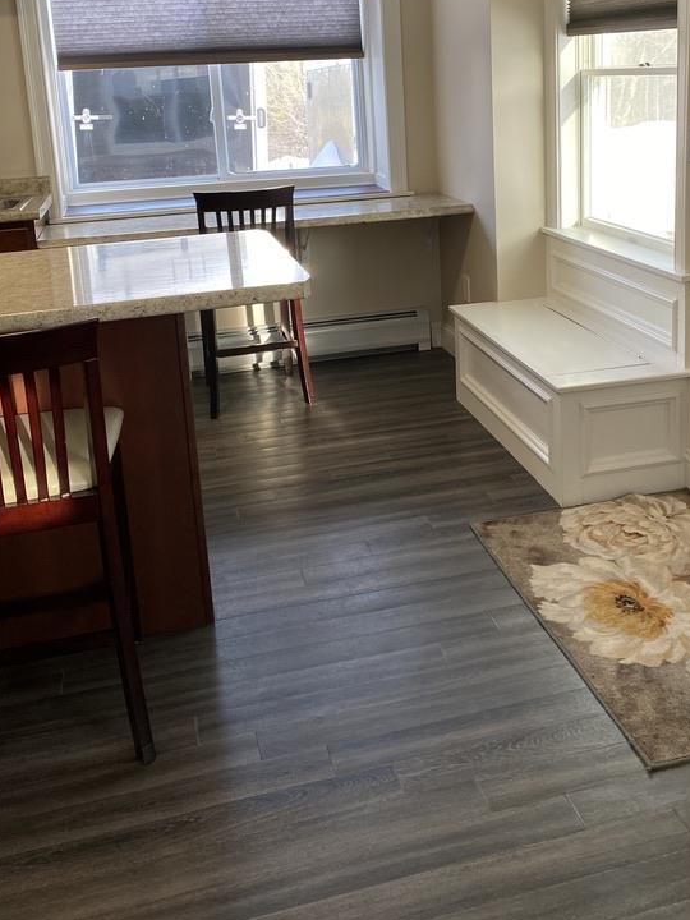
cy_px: 290
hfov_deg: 38.5
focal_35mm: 37
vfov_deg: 49.1
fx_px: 983
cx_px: 420
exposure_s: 1/120
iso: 125
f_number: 1.8
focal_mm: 4.25
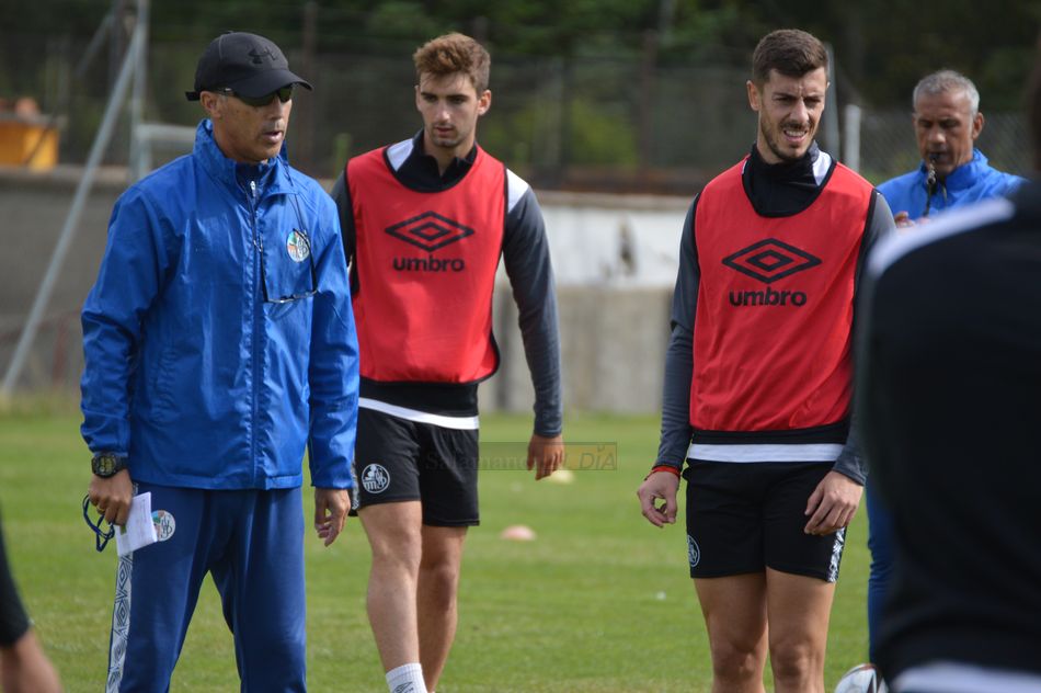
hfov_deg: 4.6
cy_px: 346
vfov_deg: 3.1
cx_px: 520
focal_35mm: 450
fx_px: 13003
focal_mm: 300
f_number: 5.6
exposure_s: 1/1250
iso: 400
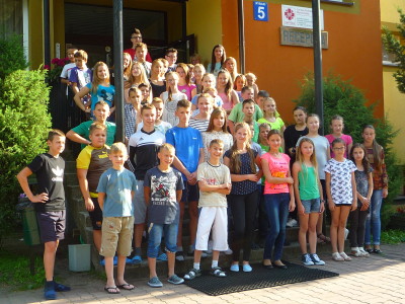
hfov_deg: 40.4
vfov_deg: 30.9
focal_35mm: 47
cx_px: 202
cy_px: 152
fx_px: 550
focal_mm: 5.8
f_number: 4
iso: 100
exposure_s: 1/125
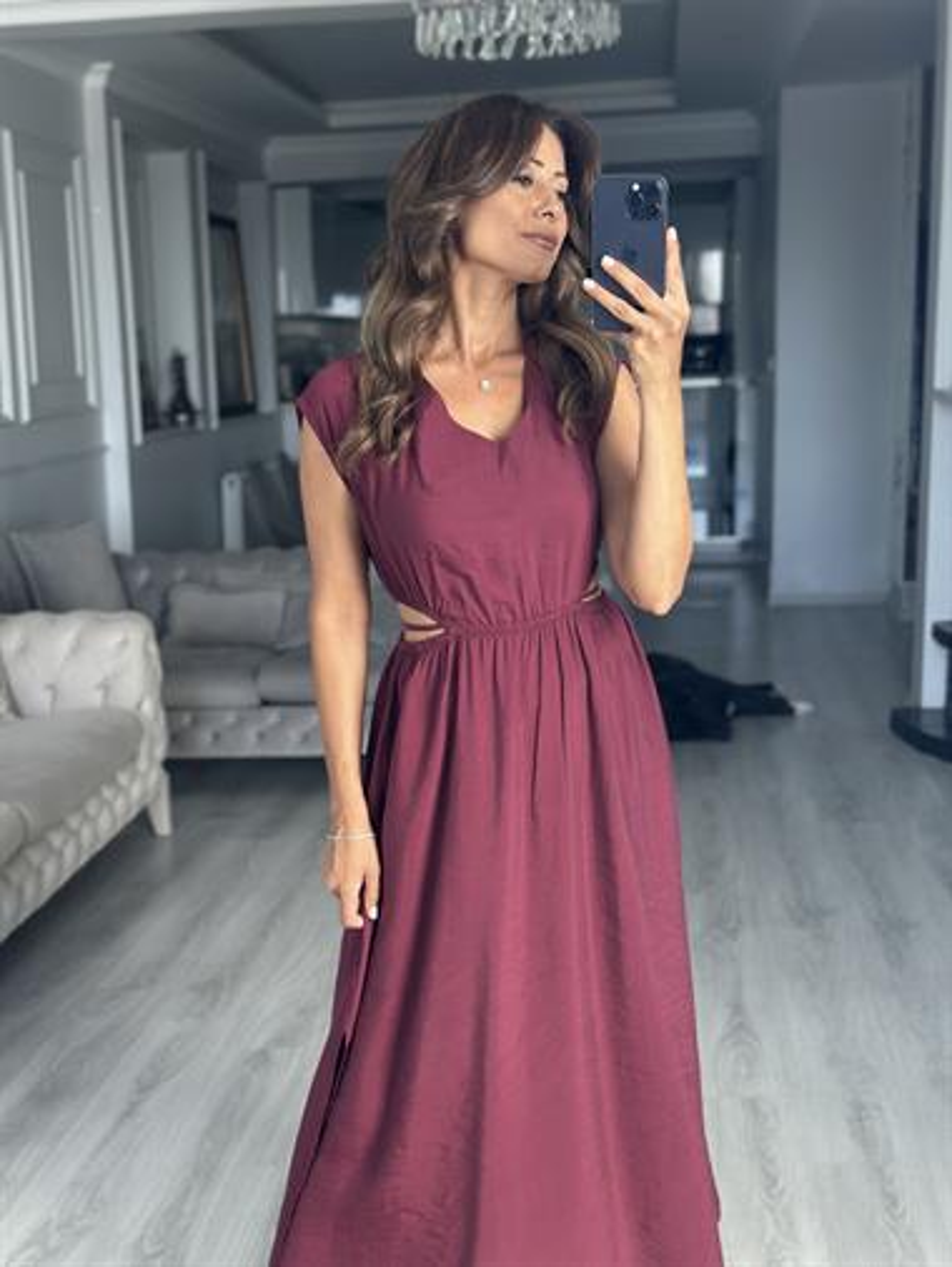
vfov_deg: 39.6
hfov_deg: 30.3
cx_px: 476
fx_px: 1759
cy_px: 634
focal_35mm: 48
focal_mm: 6.86
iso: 100
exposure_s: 1/129
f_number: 1.78
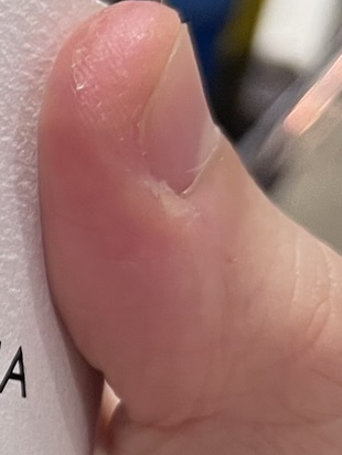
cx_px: -426
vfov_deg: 15.6
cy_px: 324
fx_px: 1659
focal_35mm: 126
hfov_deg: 10.4
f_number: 1.5
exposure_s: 1/50
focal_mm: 5.7
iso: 100
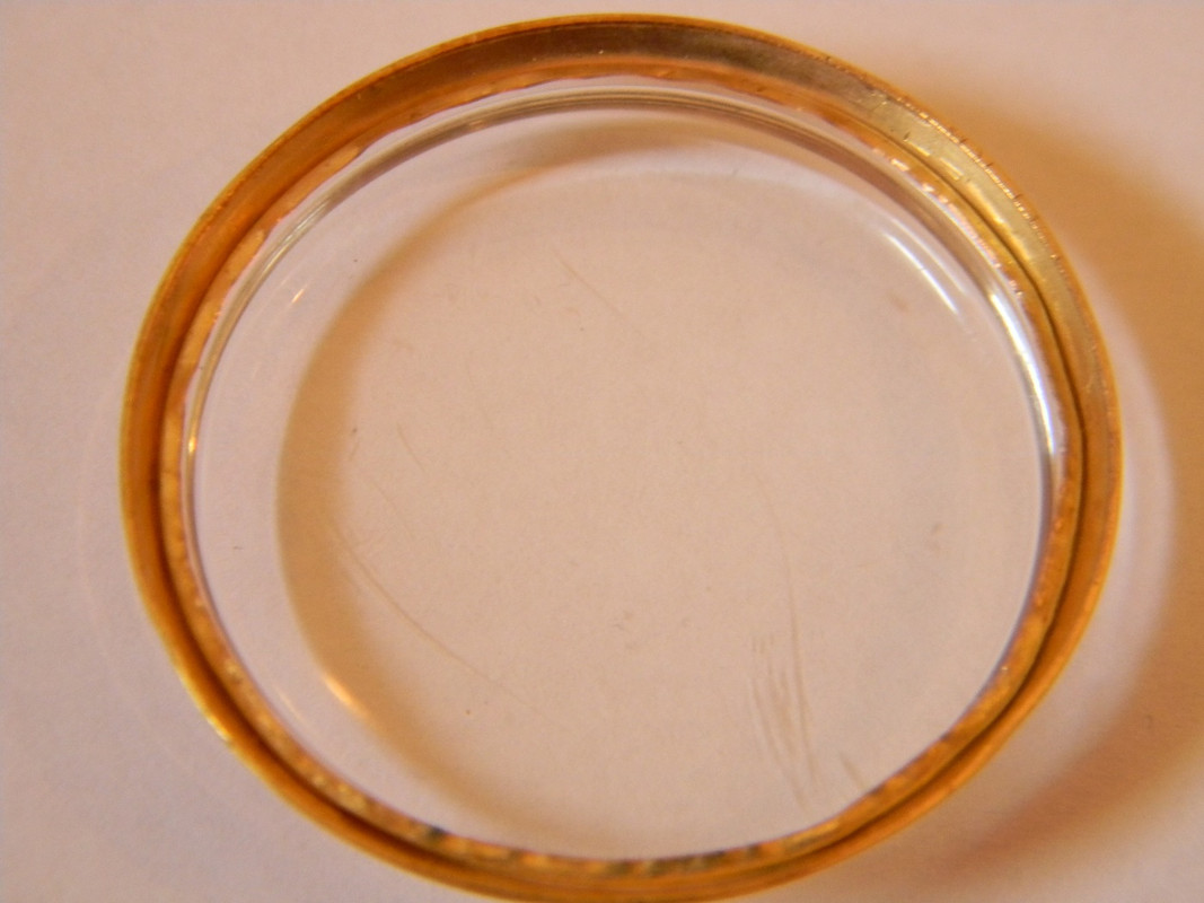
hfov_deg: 23.6
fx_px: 2887
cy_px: 452
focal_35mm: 83
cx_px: 602
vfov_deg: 17.8
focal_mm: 15.1
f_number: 4.5
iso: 400
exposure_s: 1/6.6
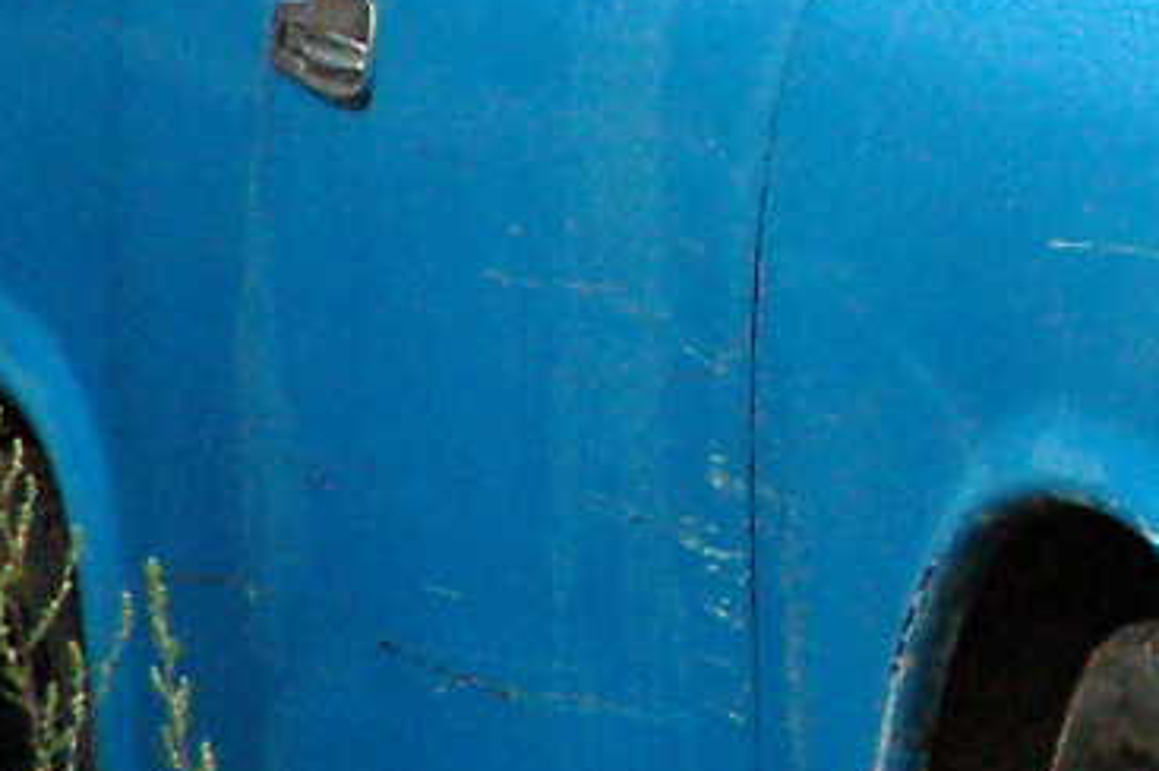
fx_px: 52590
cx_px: 1967
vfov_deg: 0.8
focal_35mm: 1635
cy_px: -13
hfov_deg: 1.3
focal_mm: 200
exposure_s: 1/1000
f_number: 6.3
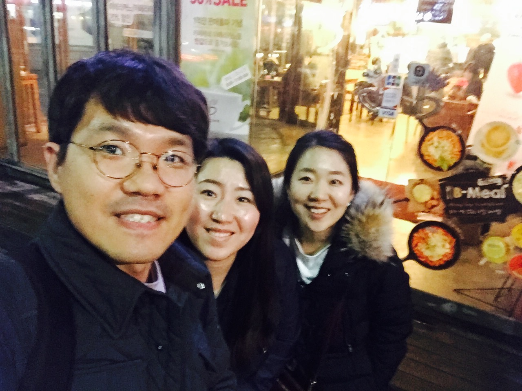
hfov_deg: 58.4
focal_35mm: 31
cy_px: 196
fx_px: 467
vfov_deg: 45.4
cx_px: 261
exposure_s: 1/15
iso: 500
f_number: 2.2
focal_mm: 2.65
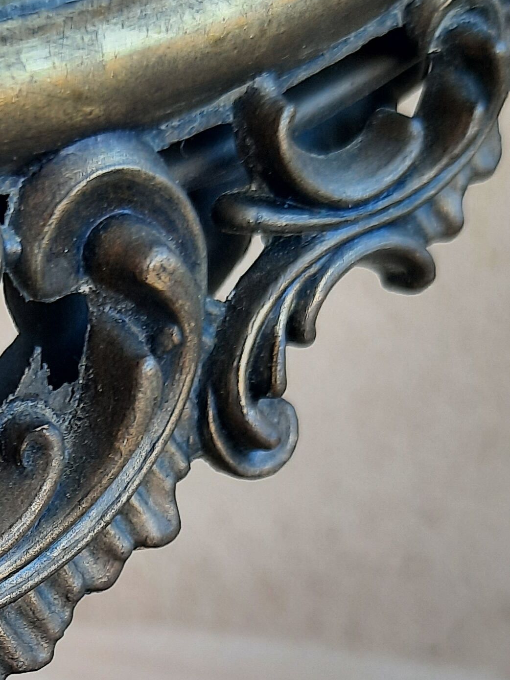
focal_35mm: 72
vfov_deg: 25.8
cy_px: 658
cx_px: 53
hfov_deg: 20.1
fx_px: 1414
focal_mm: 4.6
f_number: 2
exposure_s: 1/50
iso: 50
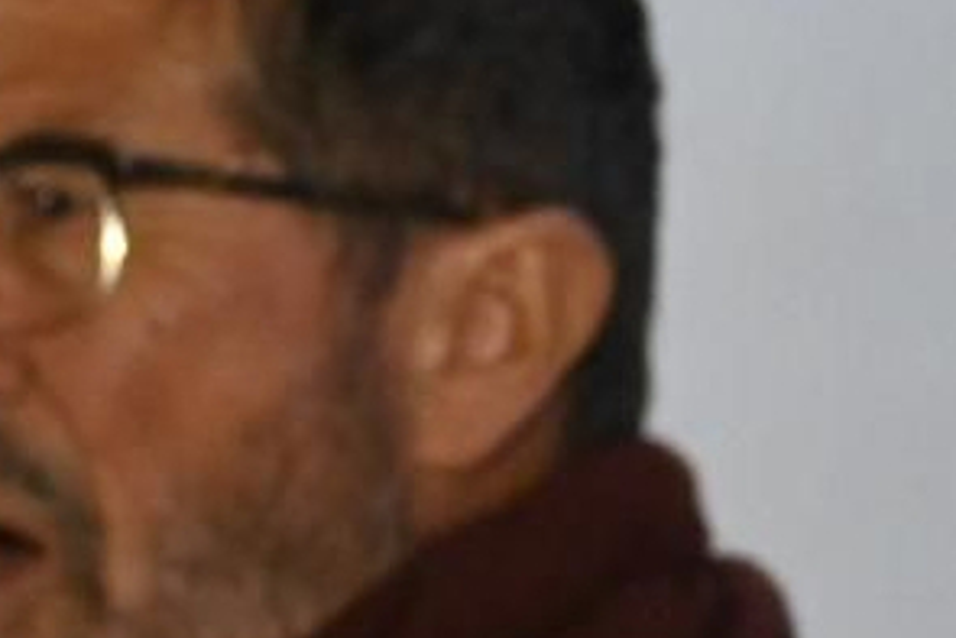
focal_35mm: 1017
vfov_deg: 1.4
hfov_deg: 2.0
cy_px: 1125
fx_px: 27011
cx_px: 856
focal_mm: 125
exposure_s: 1/160
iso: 3200
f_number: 5.3
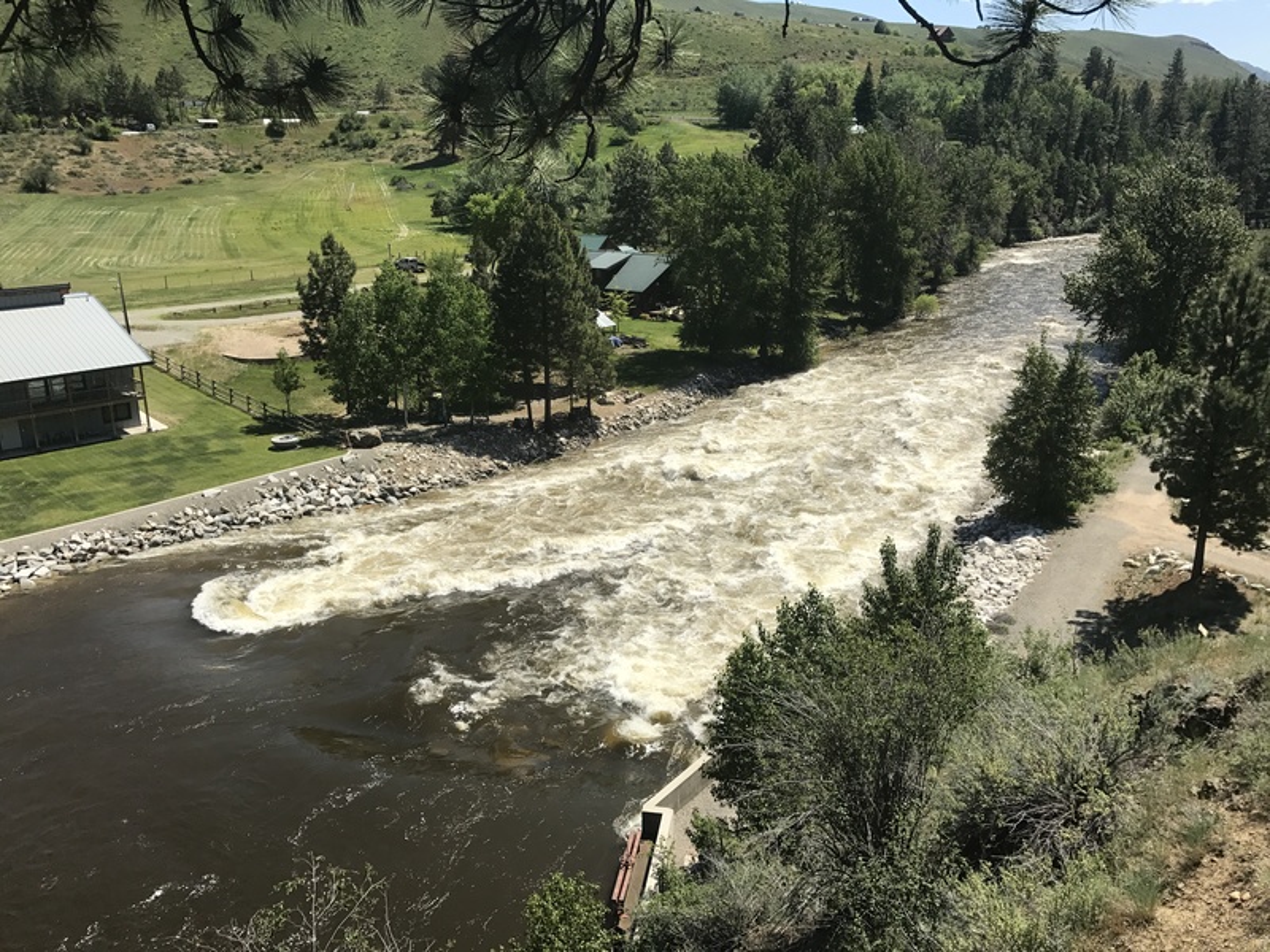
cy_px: 476
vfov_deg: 49.7
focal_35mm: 28
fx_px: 1027
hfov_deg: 63.4
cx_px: 635
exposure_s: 1/2519
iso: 20
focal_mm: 3.99
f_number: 1.8
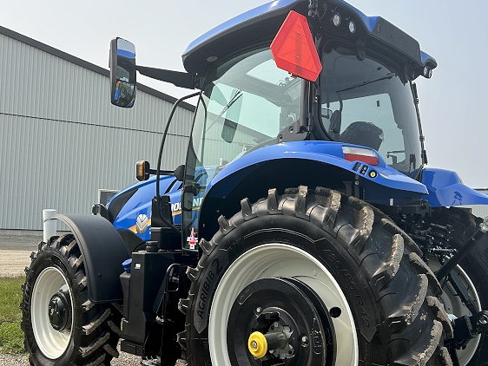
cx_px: 284
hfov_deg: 49.9
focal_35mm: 37
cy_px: 209
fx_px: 522
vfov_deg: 38.6
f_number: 1.5
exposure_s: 1/3571
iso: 50
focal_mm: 5.7
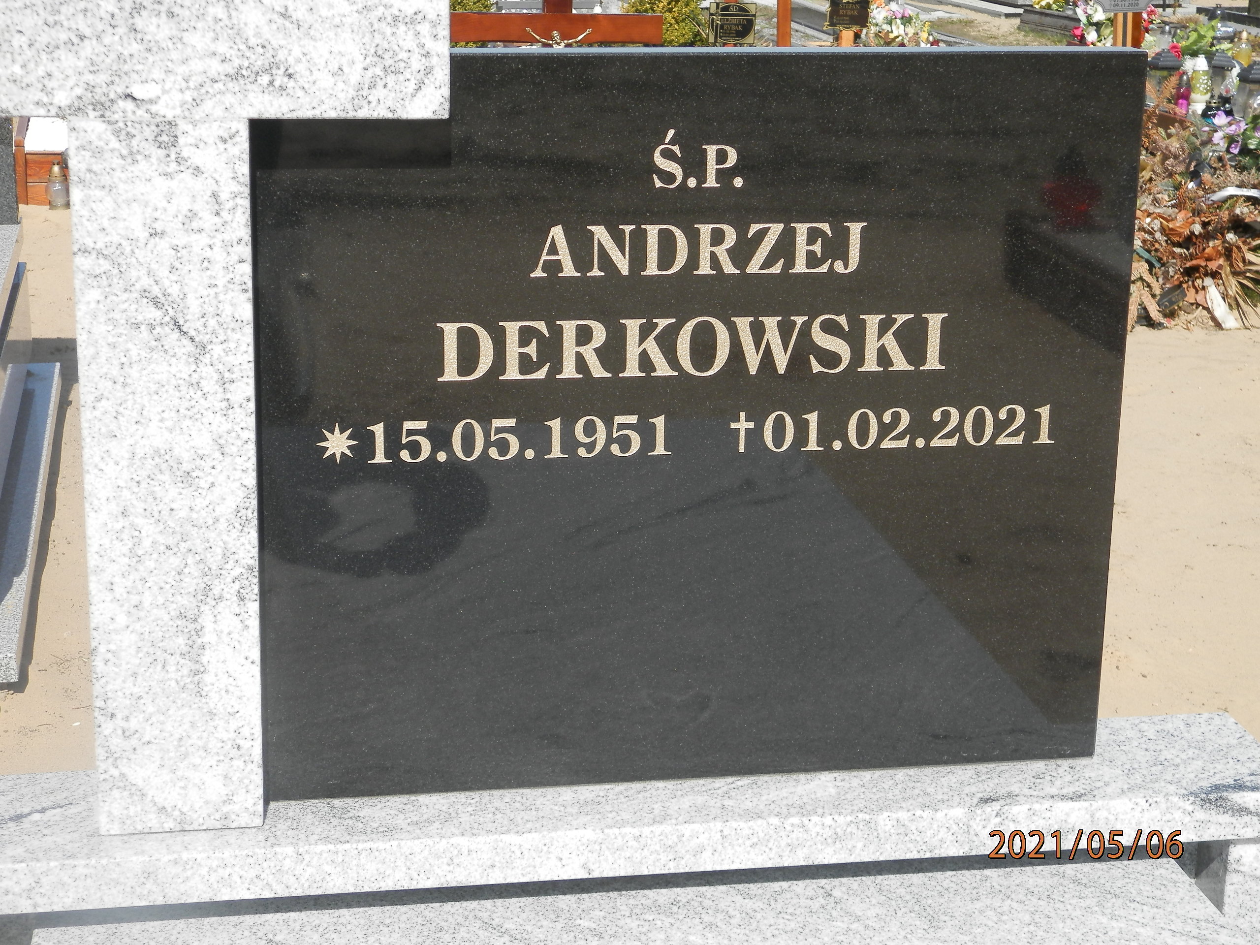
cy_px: 472
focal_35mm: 55
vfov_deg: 26.6
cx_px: 630
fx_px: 2002
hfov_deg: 34.9
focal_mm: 9.9
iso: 80
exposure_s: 1/800
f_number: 3.8
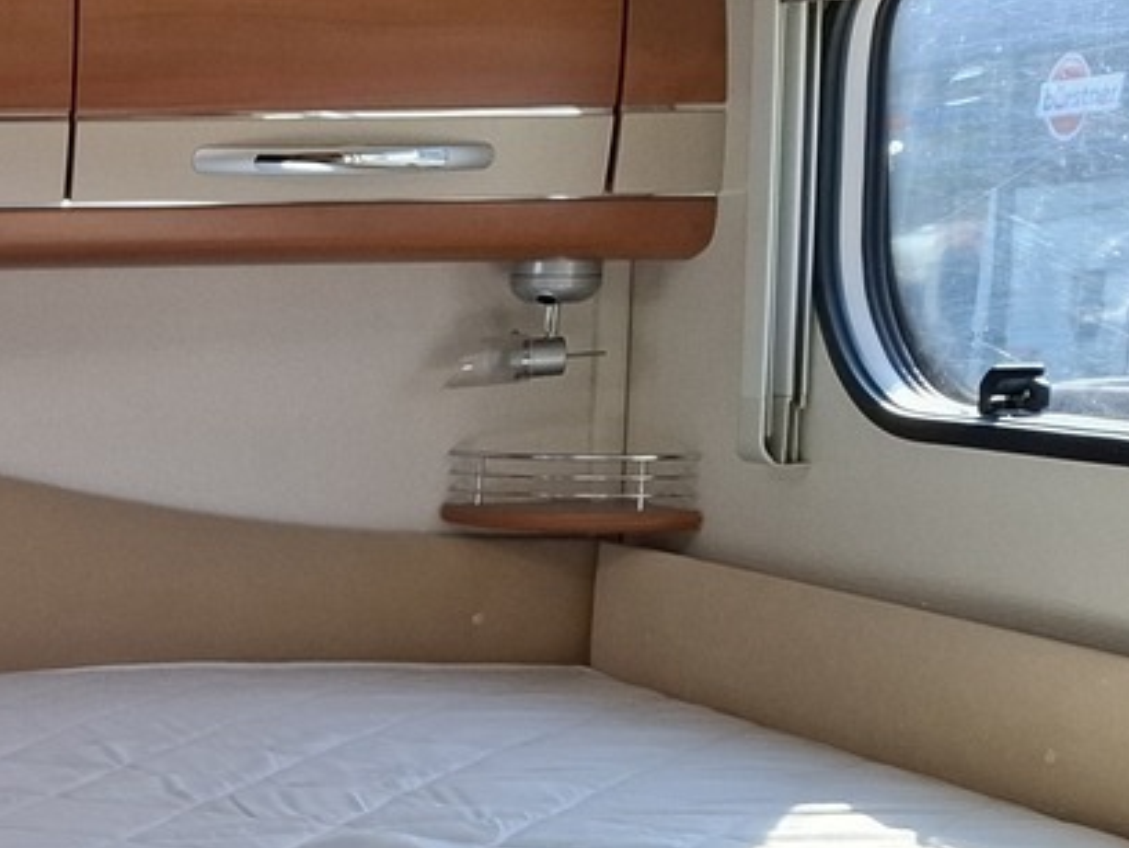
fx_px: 2643
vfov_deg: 17.4
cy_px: 1025
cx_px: -469
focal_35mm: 81
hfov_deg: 21.1
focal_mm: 5.54
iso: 50
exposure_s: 1/243
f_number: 1.8
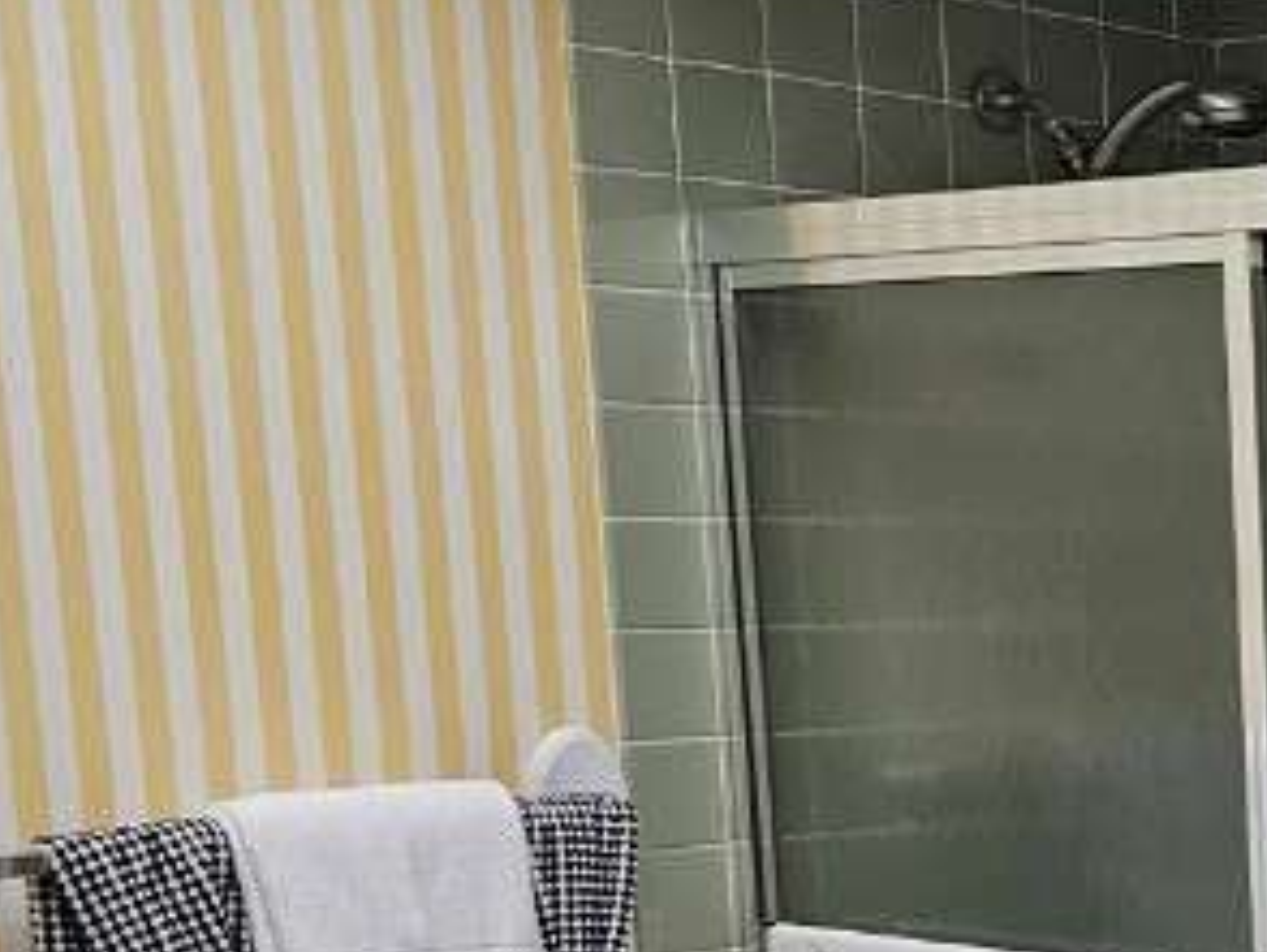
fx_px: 2931
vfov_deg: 17.8
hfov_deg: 20.9
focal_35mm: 80
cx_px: 1879
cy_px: 1047
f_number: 1.7
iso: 125
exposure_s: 1/120
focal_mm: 6.3
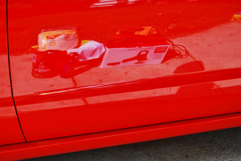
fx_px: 553
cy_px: 80
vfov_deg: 16.6
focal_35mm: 82
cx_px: 120
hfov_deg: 24.6
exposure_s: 1/125
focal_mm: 55
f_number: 5.6
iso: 125
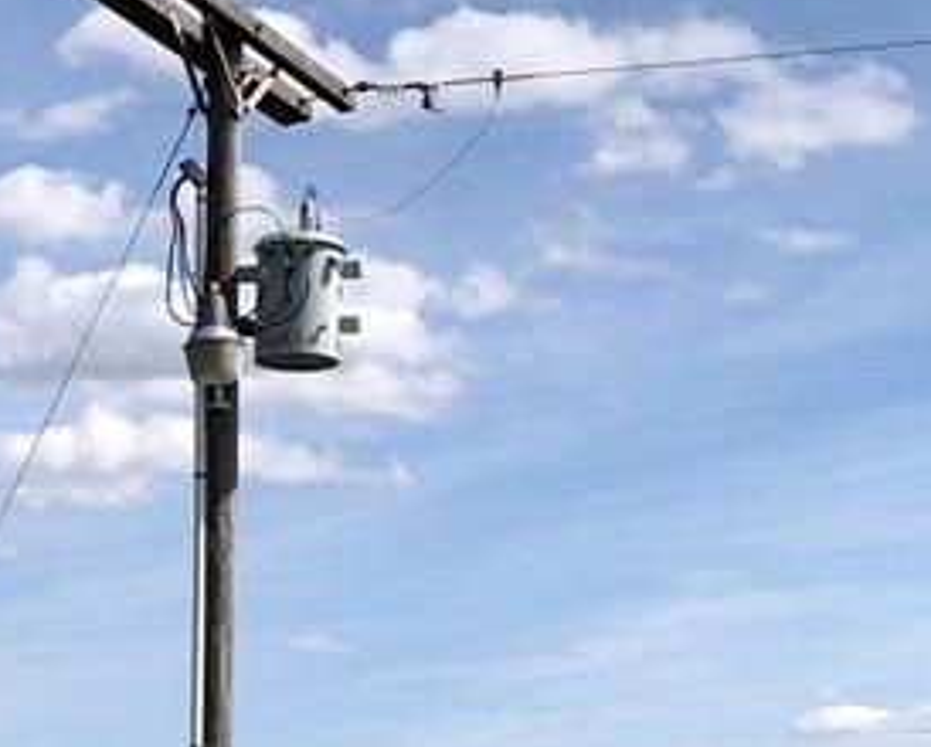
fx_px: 2815
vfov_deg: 14.8
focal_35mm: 102
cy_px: 815
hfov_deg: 18.6
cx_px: 180
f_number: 1.8
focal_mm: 3.99
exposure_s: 1/2825
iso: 20
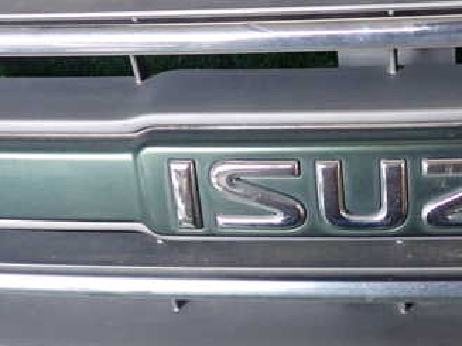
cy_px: 102
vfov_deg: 26.3
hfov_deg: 33.8
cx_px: 377
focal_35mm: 55
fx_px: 734
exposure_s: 1/30
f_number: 2.3
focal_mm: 5.4
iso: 640
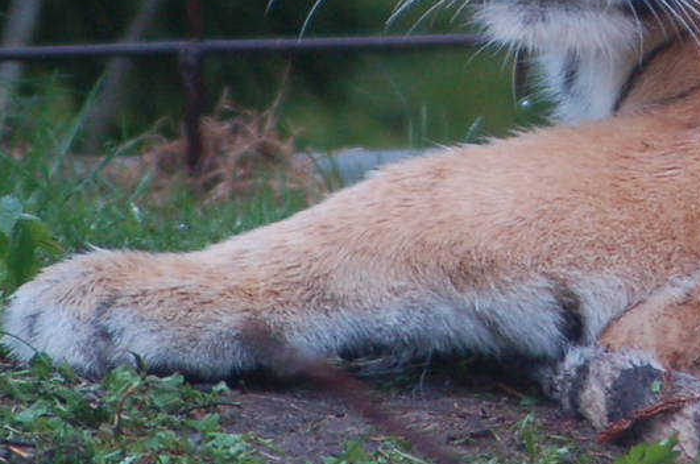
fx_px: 34238
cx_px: 728
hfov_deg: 1.2
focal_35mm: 1764
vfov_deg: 0.8
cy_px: -135
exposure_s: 1/200
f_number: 6.7
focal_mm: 390
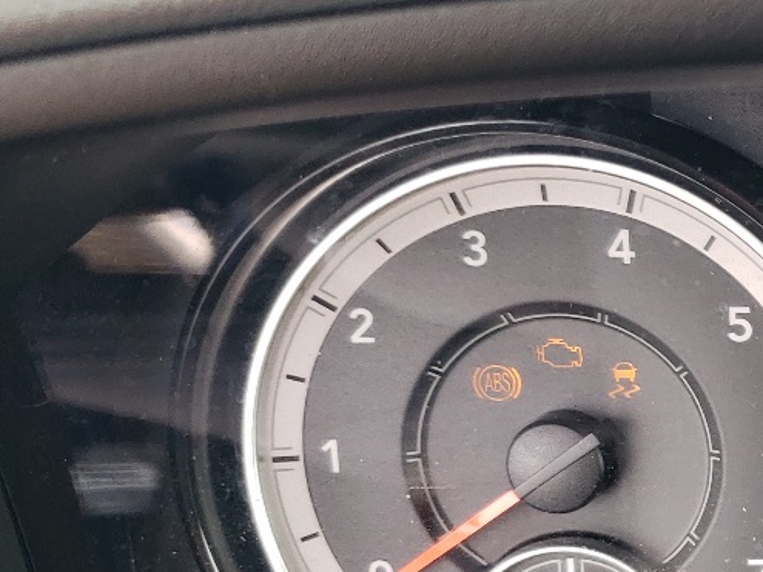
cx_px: 1060
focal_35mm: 84
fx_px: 1851
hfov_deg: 20.7
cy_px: 580
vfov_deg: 17.1
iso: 51
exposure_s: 1/120
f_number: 1.5
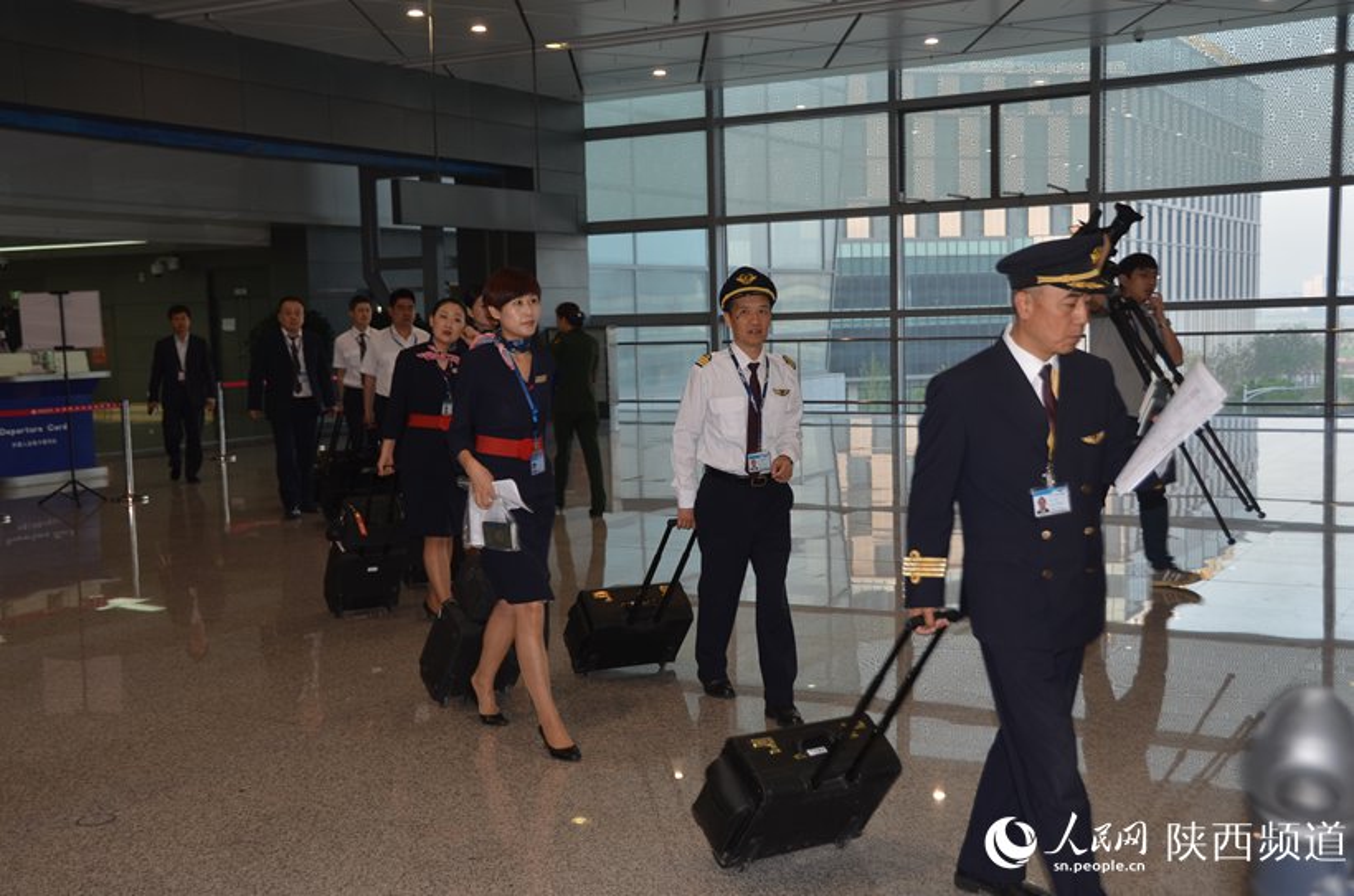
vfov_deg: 31.8
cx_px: 677
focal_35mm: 42
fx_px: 1576
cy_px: 448
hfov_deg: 46.5
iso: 160
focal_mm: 28
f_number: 4
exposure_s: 1/60
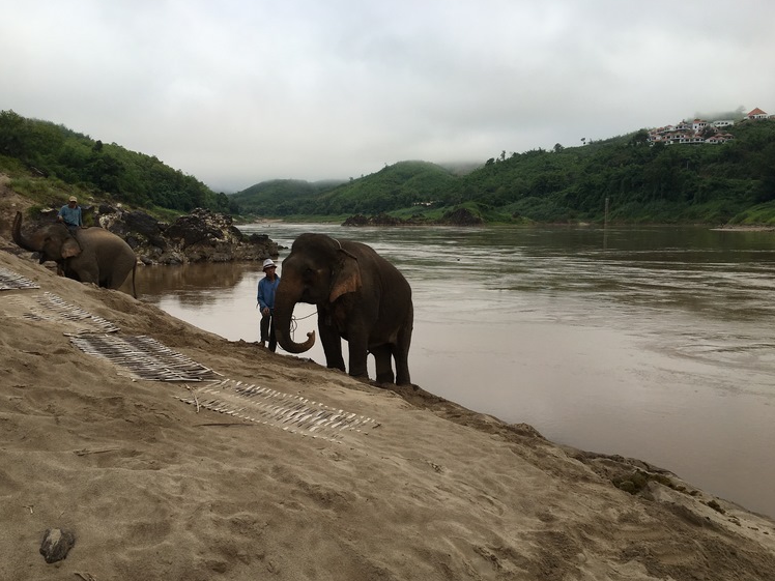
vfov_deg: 45.4
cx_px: 363
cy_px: 303
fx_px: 694
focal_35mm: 31
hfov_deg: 58.3
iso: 25
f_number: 2.2
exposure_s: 1/450
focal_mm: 4.15
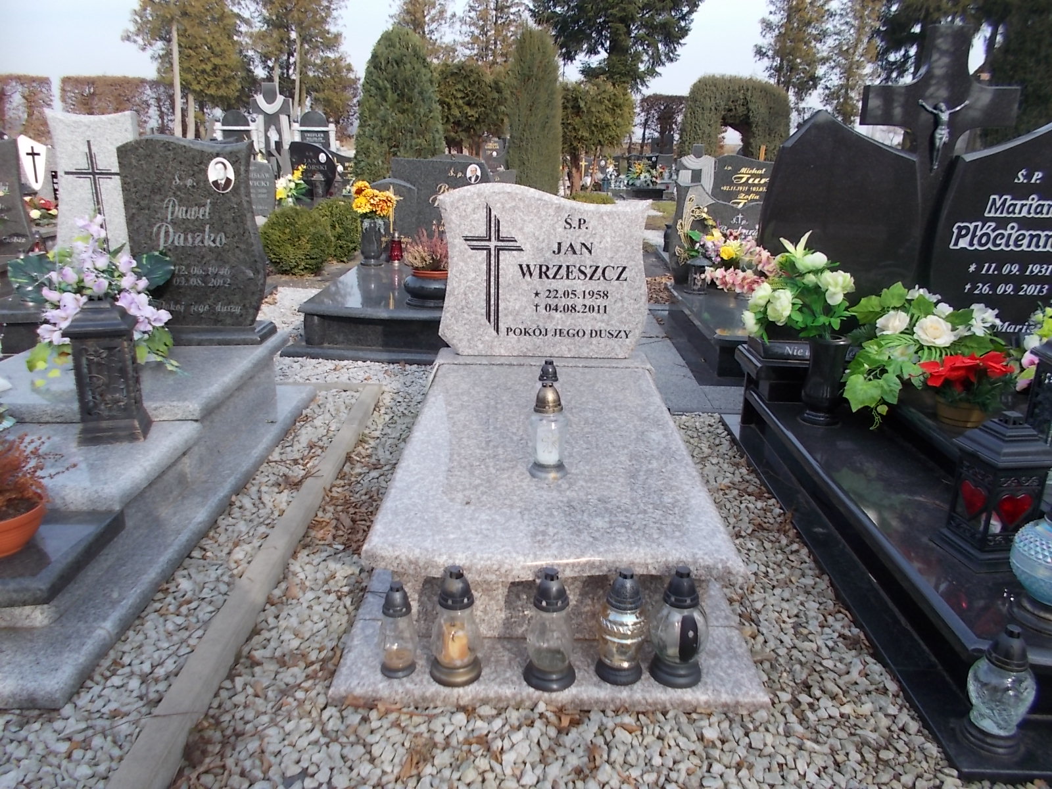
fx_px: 790
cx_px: 526
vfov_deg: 53.1
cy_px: 394
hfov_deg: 67.3
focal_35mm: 26
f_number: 3.2
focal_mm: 4.6
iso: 80
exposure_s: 1/400
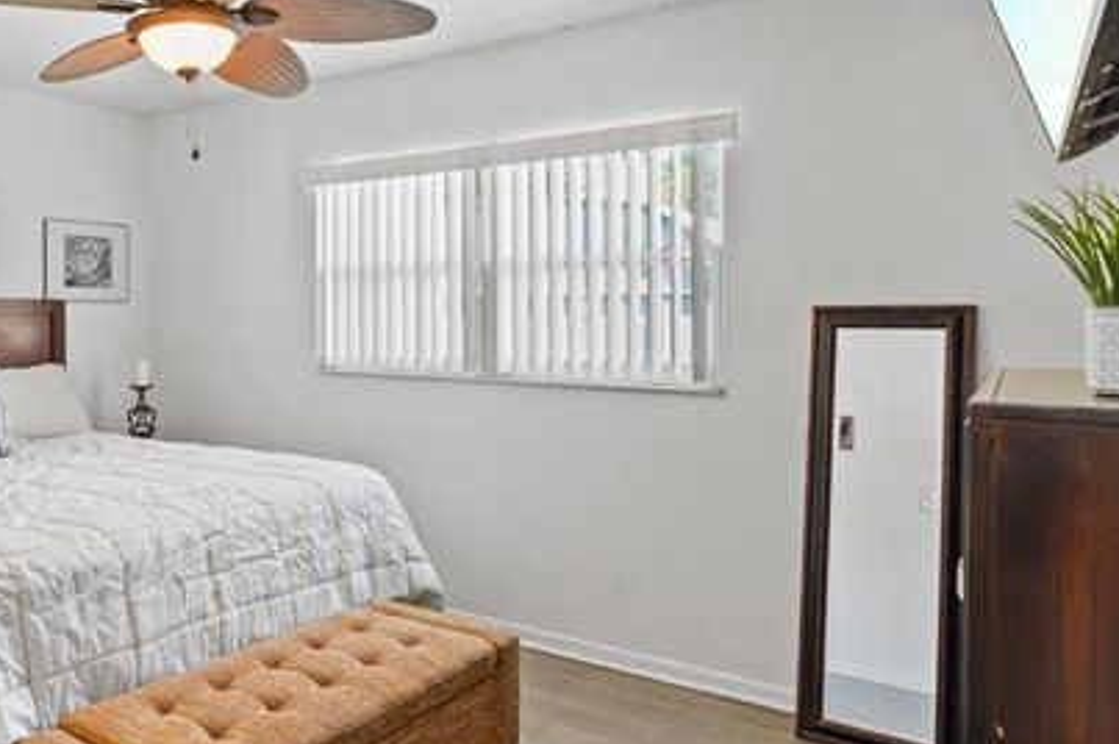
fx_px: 870
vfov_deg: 46.3
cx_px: 343
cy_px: 357
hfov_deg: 63.3
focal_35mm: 28
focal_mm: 16
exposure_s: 1/2.5
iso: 320
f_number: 8
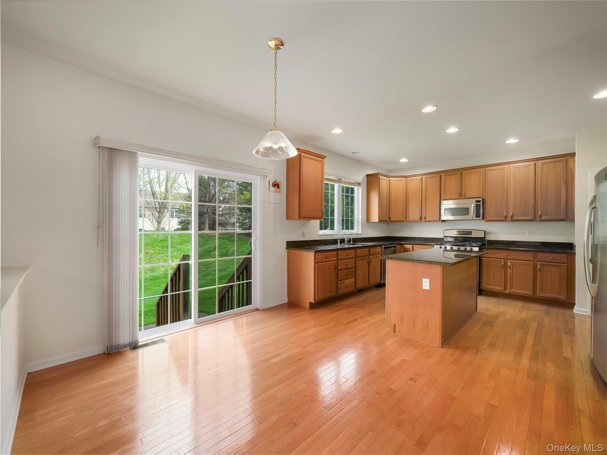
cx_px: 304
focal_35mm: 14
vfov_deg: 85.7
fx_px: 245
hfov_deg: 102.1
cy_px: 228
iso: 800
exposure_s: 1/40
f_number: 3.2
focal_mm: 7
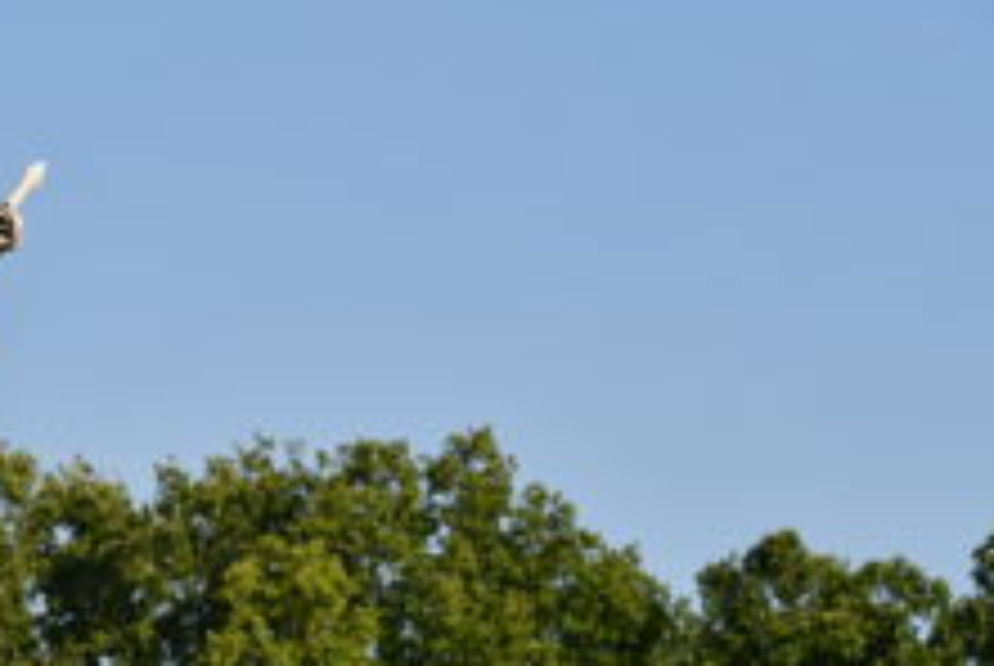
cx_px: 130
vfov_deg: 5.9
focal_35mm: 233
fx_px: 6442
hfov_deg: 8.8
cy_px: 515
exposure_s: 1/800
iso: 100
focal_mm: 86
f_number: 5.6
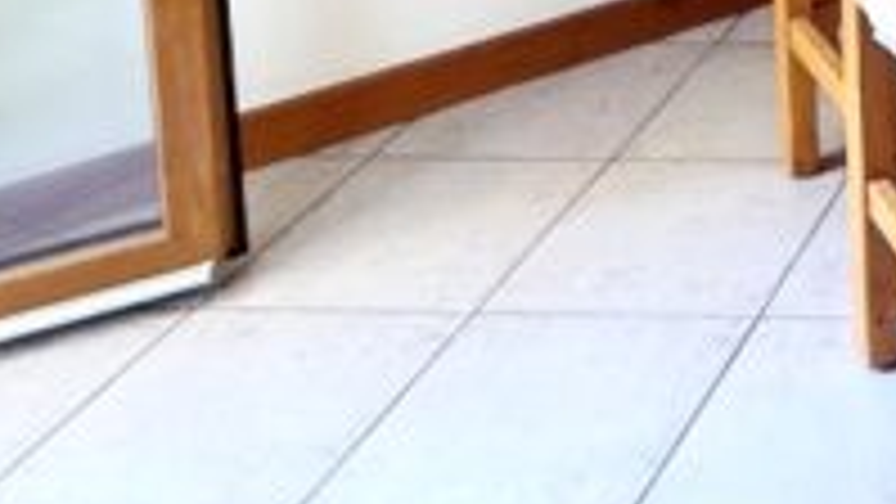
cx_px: 1369
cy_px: -639
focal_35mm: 71
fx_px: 1687
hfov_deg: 23.4
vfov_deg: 13.4
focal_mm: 2.2
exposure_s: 1/50
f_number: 1.9
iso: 320
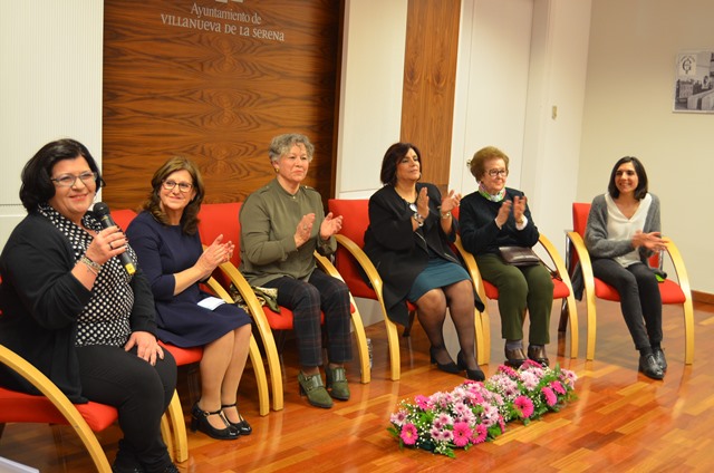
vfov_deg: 34.1
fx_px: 772
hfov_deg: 49.6
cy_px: 236
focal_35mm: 39
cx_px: 357
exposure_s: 1/30
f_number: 4
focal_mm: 26
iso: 800
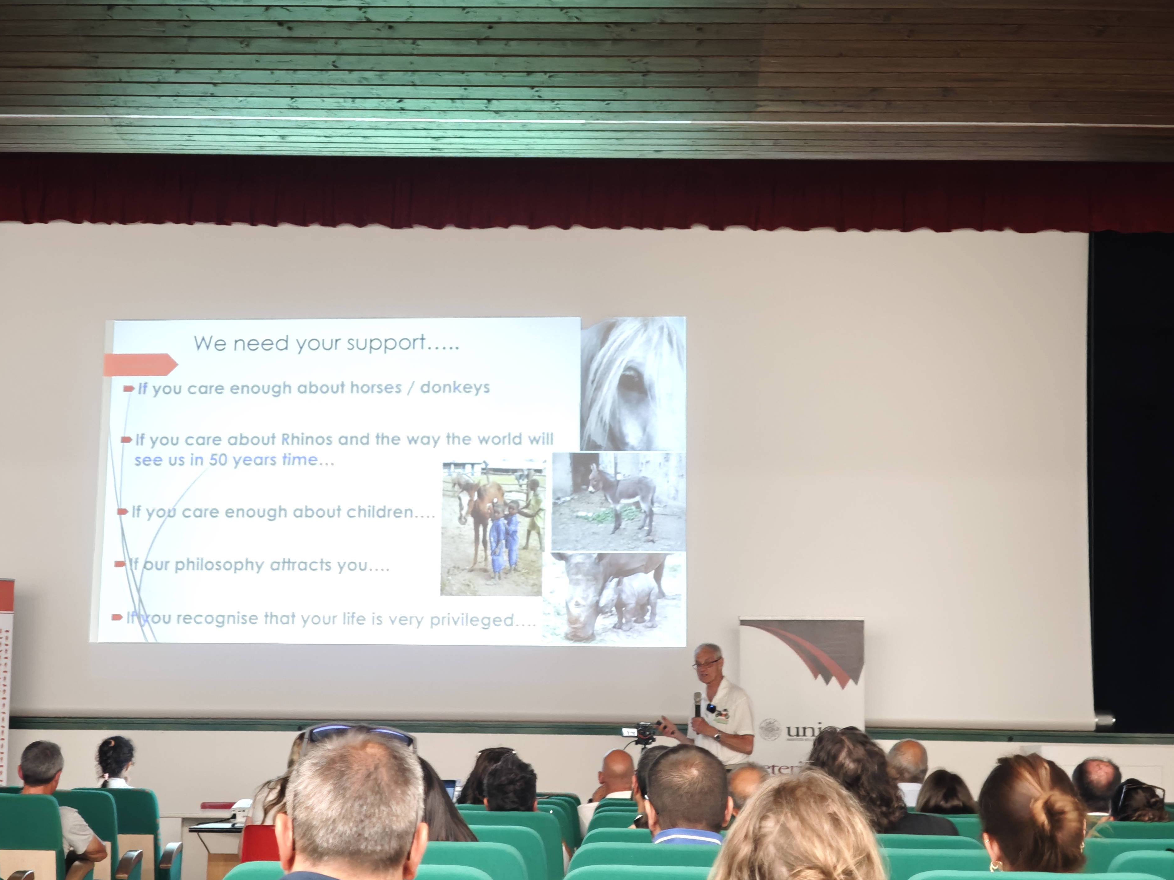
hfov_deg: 25.7
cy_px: 457
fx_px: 2577
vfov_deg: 19.4
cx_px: 545
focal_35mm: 76
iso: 2500
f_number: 1.8
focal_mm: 11.5
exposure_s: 1/52.3
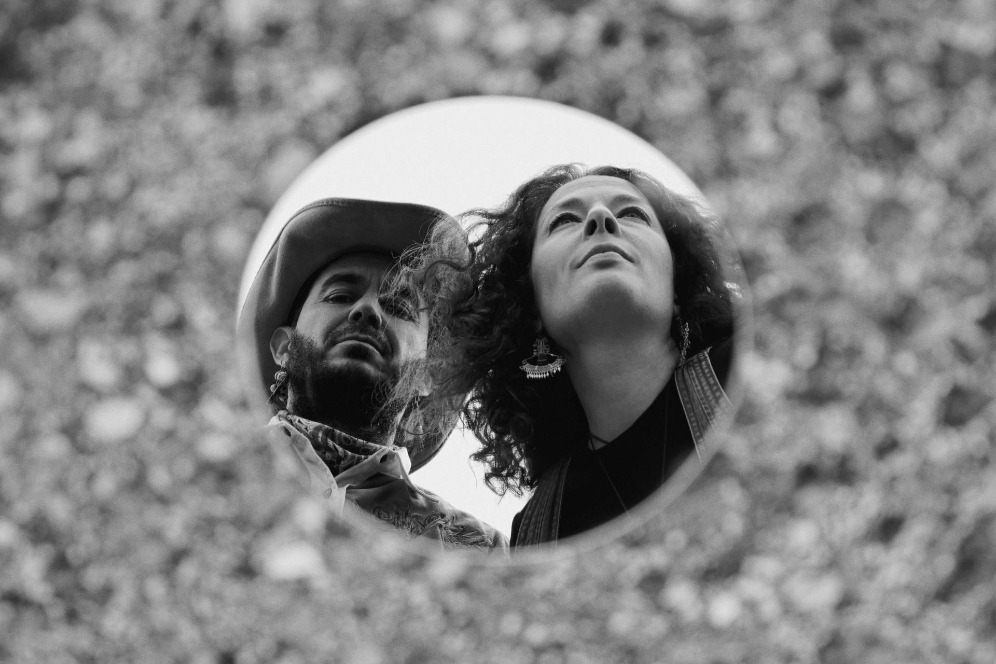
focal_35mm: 60
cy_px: 332
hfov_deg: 33.4
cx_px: 498
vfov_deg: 22.6
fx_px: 1660
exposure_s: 1/1000
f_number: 5.6
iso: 800
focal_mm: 60
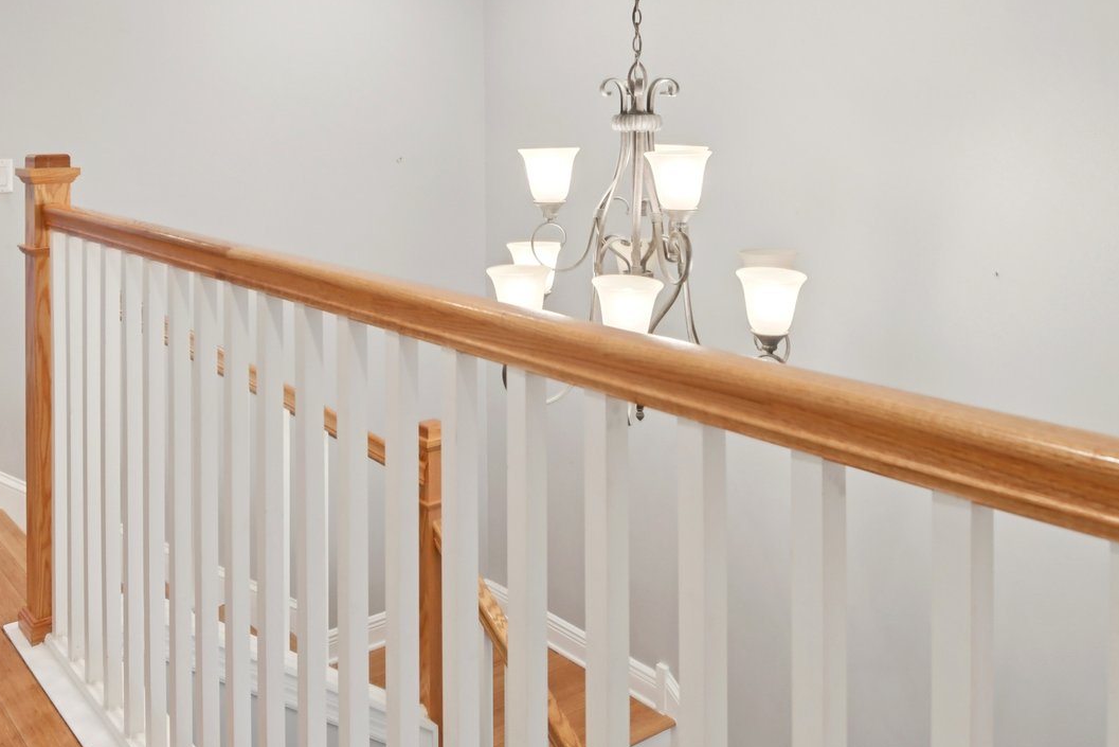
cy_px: 186
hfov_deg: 60.0
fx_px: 964
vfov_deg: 41.1
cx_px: 474
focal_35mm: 31
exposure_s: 1/10
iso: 400
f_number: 8
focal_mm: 16
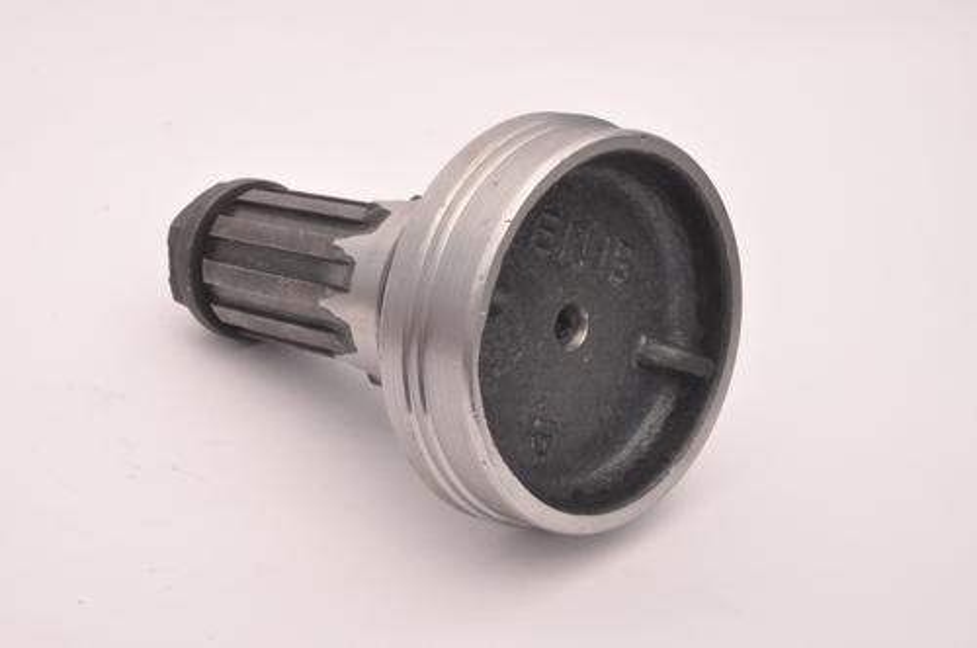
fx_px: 1951
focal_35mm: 72
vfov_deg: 18.9
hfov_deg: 28.1
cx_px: 488
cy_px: 324
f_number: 25
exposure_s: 1/125
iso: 3200
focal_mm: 48
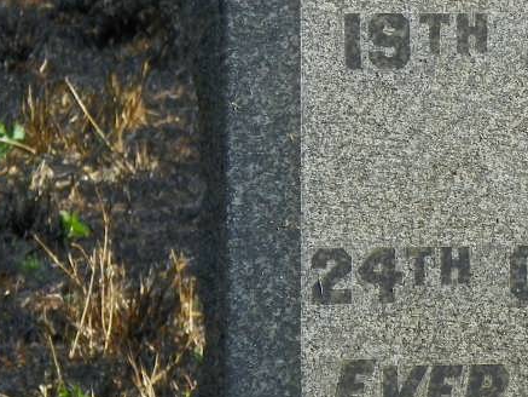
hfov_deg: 4.7
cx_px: 712
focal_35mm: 420
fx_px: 6408
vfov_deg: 3.5
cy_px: 58
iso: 64
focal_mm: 27.2
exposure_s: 1/250
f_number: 4.5
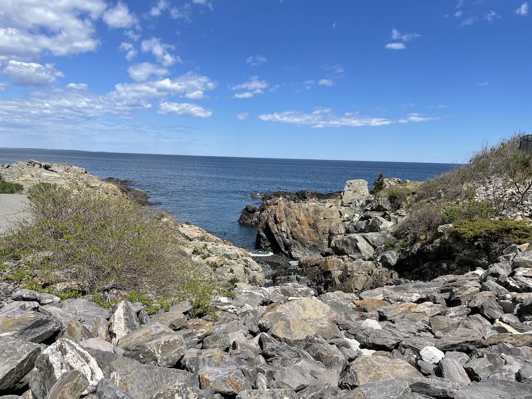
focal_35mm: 26
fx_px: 400
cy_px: 200
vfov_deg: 53.1
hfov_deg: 67.3
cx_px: 266
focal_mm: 4.2
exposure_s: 1/4464
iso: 32
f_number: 1.6
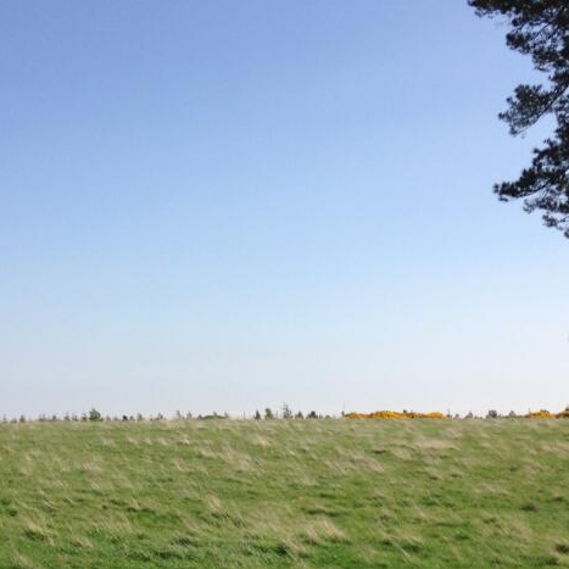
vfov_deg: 26.8
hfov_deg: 26.8
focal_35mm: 64
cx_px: 228
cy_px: 352
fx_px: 1190
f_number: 2.4
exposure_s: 1/2088
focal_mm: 4.12
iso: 50
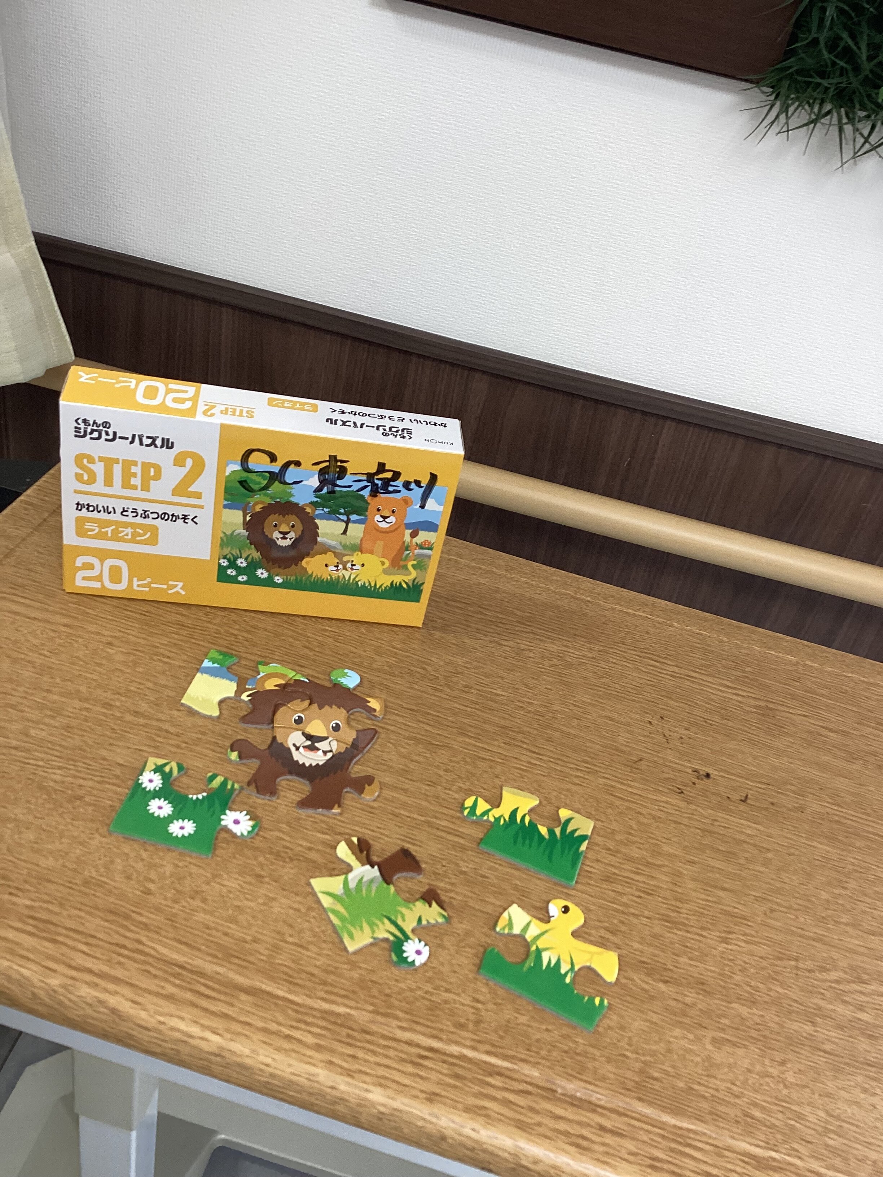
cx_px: 442
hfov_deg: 45.4
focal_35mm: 31
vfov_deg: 58.4
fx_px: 1054
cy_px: 588
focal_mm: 3.3
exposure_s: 1/50
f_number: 2.4
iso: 125
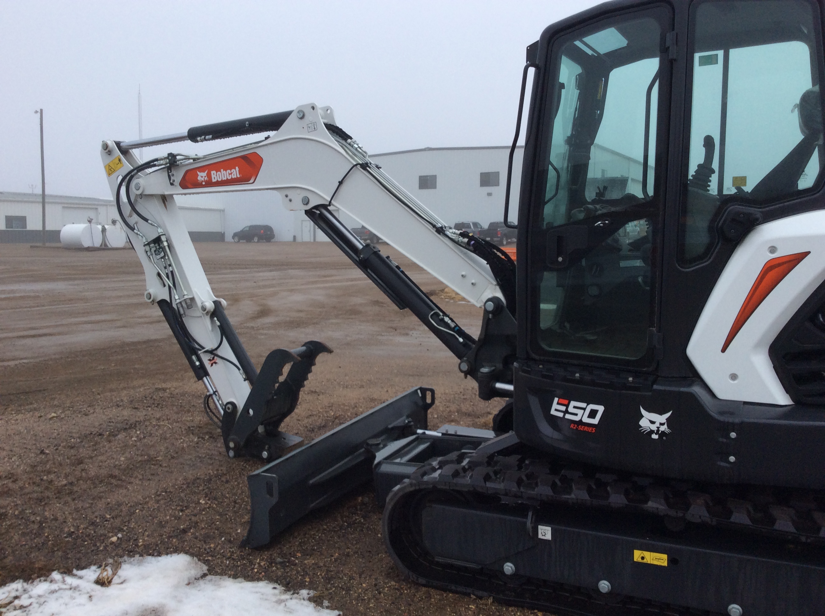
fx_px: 762
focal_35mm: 32
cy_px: 308
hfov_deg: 56.9
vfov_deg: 44.1
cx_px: 412
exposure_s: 1/465
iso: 32
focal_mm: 3.3
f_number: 2.4
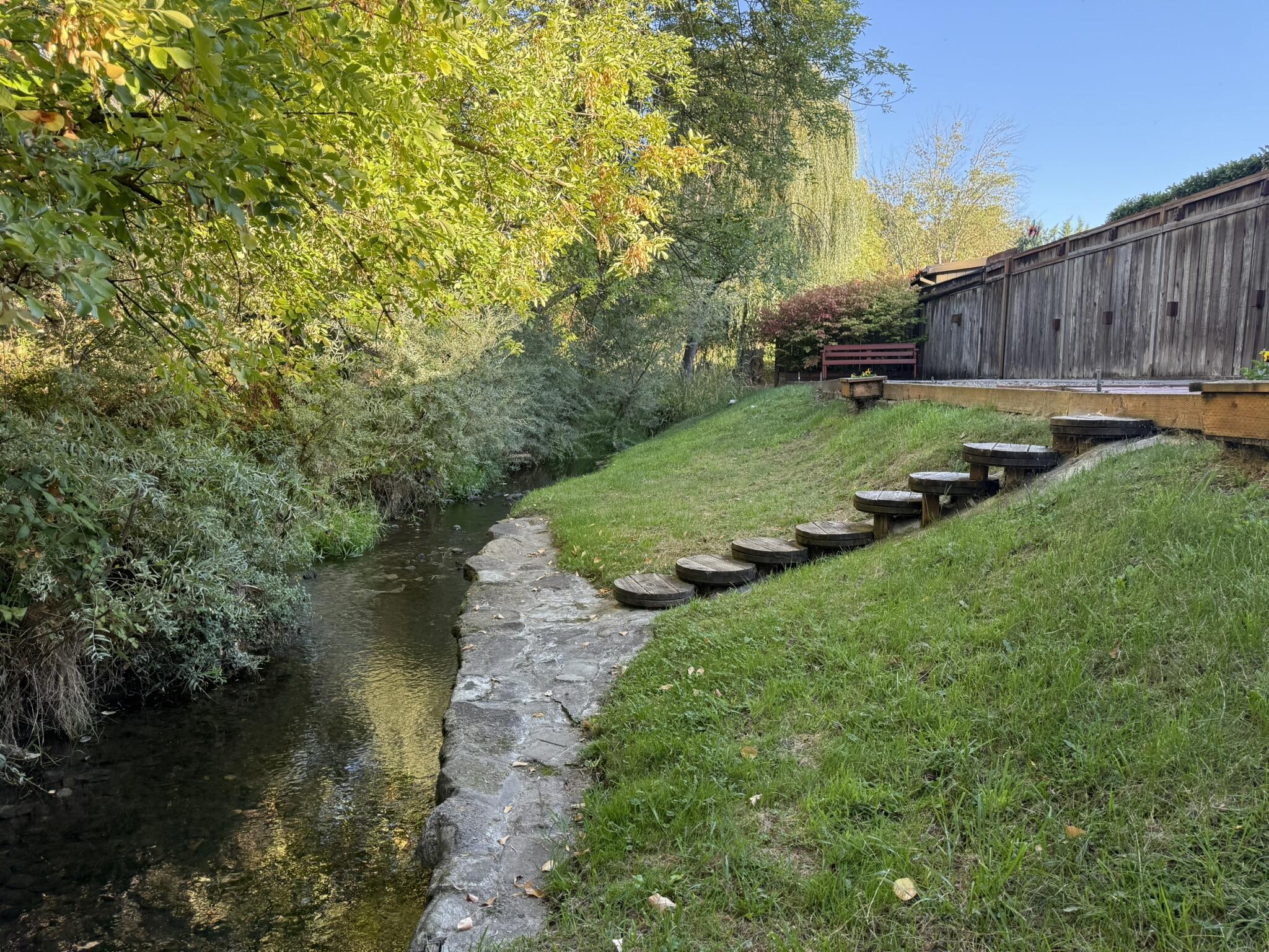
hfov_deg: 71.6
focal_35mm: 24
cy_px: 476
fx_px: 880
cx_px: 634
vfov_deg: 56.8
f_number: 1.78
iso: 100
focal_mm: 6.76
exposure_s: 1/293
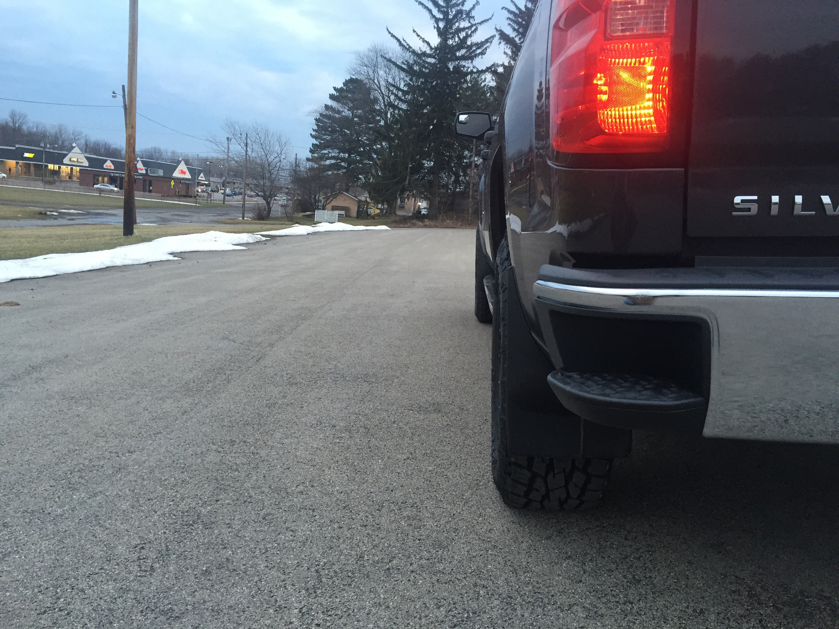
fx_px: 703
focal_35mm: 29
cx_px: 420
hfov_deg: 61.7
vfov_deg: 48.2
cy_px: 314
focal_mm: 4.15
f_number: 2.2
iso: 50
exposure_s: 1/30
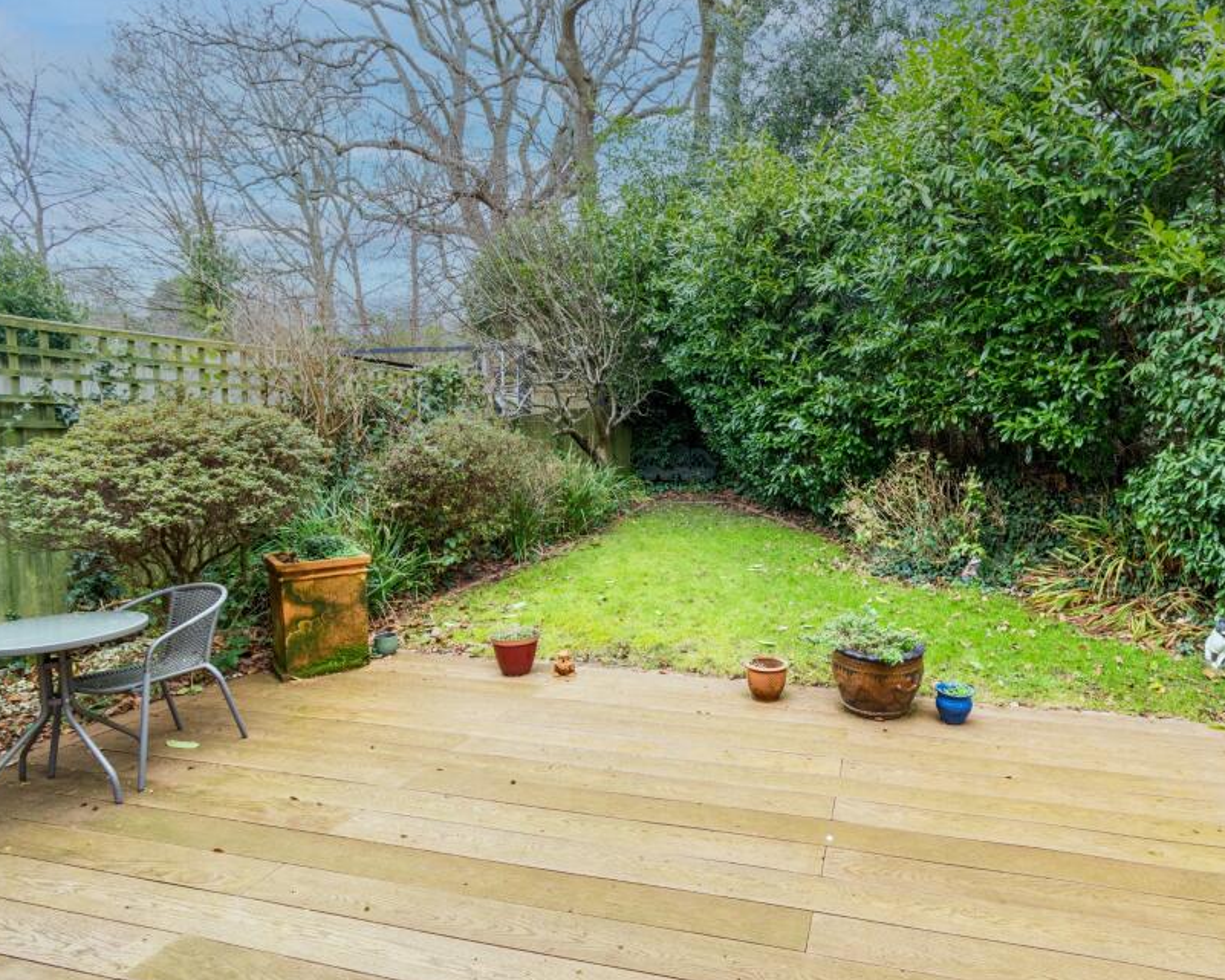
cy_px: 511
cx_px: 740
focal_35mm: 18
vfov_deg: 73.8
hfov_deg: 85.2
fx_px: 653
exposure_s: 1/50
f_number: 8
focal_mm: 10
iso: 400
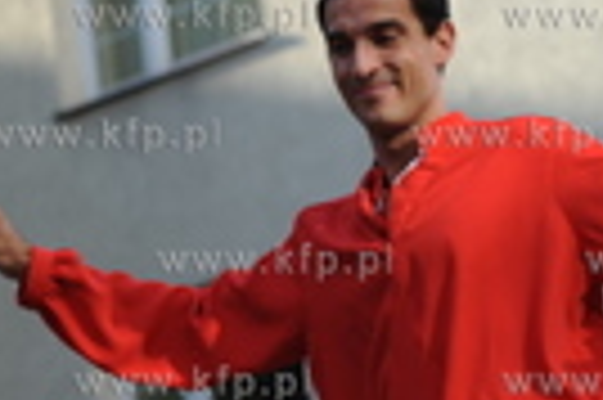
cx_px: 4
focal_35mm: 254
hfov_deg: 8.1
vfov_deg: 5.4
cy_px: 319
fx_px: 4249
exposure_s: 1/200
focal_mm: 85
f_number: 5.6
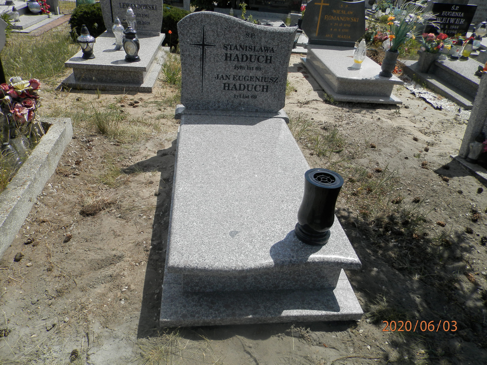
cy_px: 182
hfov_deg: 69.4
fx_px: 352
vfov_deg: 54.9
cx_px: 244
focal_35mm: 25
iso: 80
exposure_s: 1/200
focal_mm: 4.5
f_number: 8.7
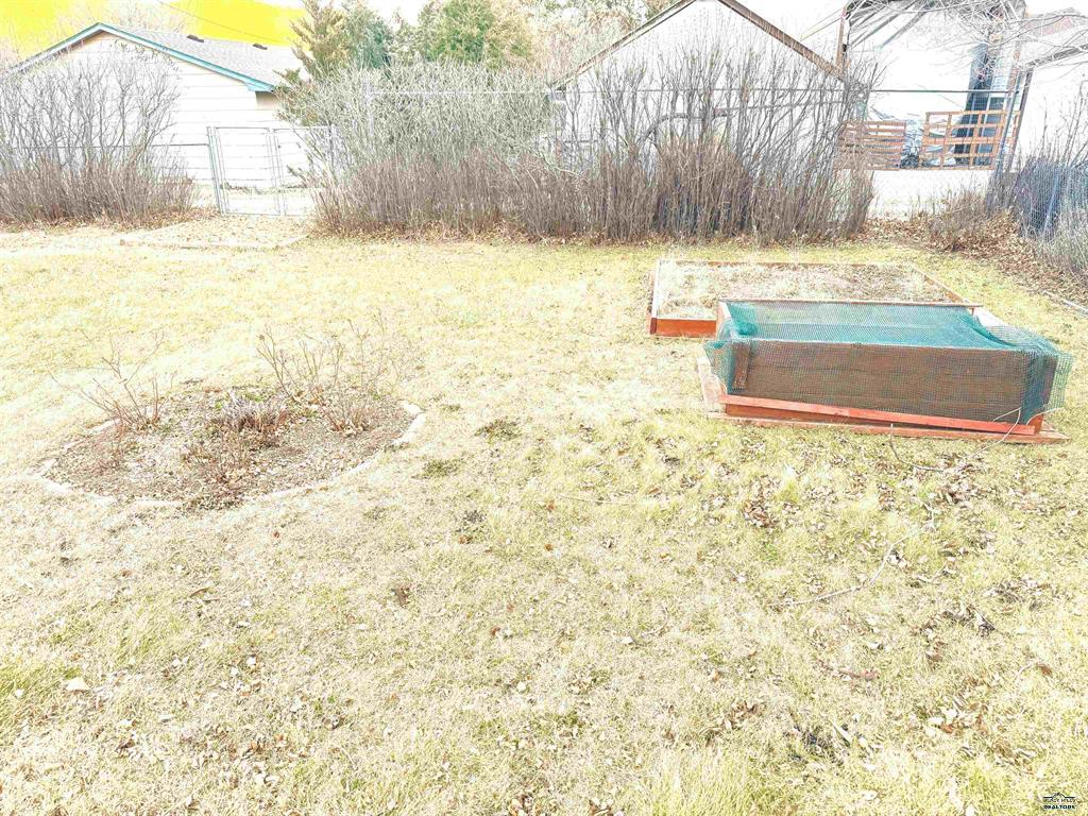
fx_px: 754
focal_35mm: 24
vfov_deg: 56.8
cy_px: 408
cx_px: 544
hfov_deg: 71.6
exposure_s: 1/121
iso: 160
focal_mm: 6.76
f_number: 1.78
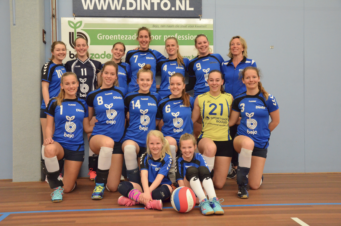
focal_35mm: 39
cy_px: 113
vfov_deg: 34.1
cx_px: 170
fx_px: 369
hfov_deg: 49.6
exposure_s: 1/125
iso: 4000
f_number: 5.6
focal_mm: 26
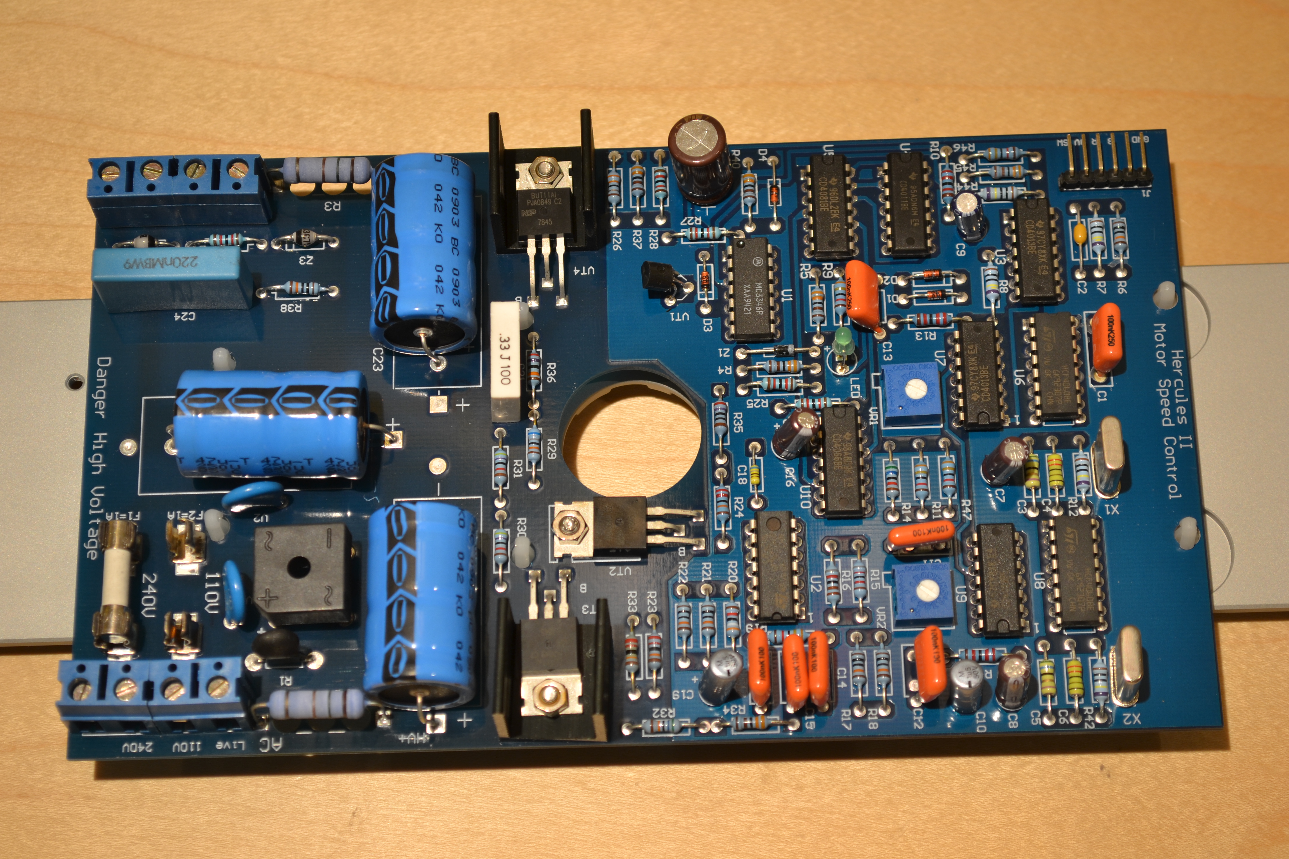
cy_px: 430
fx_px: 2954
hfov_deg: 24.6
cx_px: 644
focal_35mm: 82
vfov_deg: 16.6
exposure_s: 1/2.5
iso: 100
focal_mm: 55
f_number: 5.6
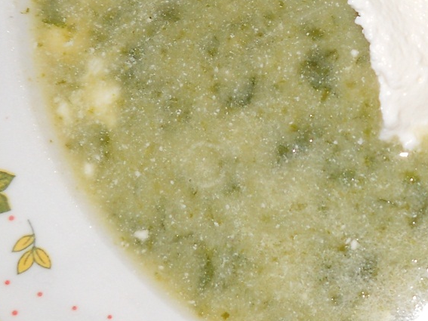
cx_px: 436
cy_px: 114
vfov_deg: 14.2
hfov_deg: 18.4
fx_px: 1286
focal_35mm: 104
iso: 80
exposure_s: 1/30
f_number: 5.5
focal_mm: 6.72
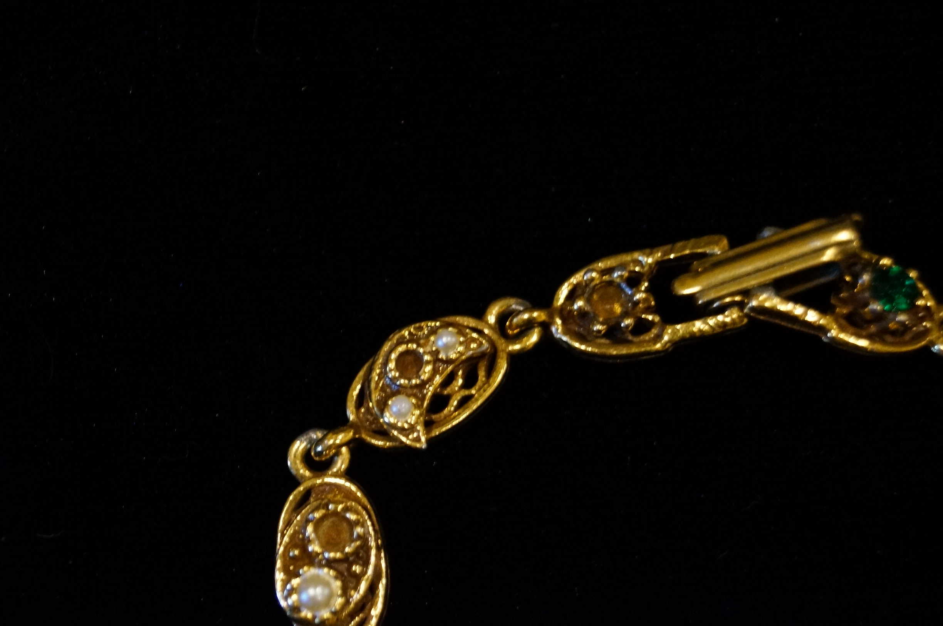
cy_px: 313
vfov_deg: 16.5
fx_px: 2158
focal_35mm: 82
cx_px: 472
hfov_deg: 24.7
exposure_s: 1/30
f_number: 5.6
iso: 3200
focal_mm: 55
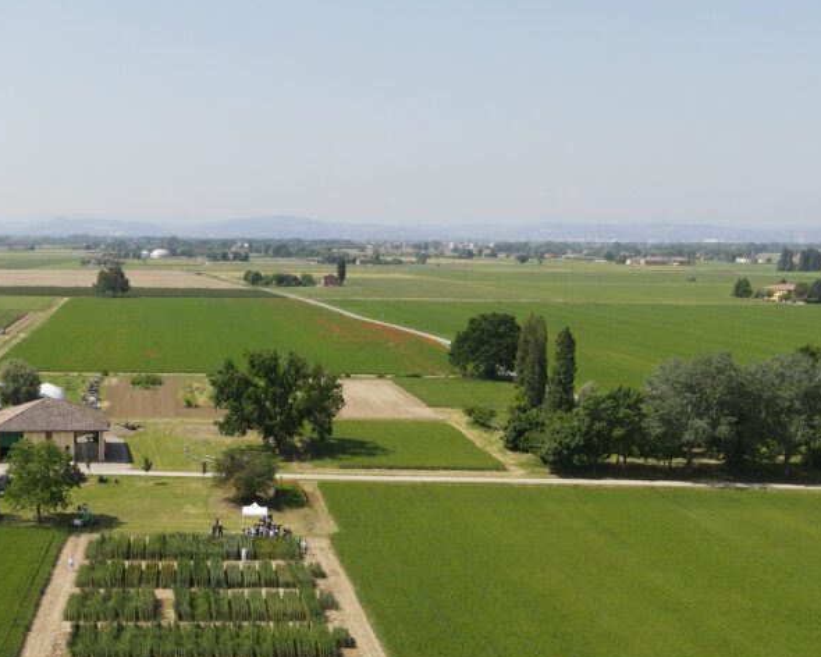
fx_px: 1021
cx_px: 184
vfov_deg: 34.9
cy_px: 493
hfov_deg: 42.2
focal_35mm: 42
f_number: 2.8
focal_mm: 4.5
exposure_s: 1/500
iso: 100
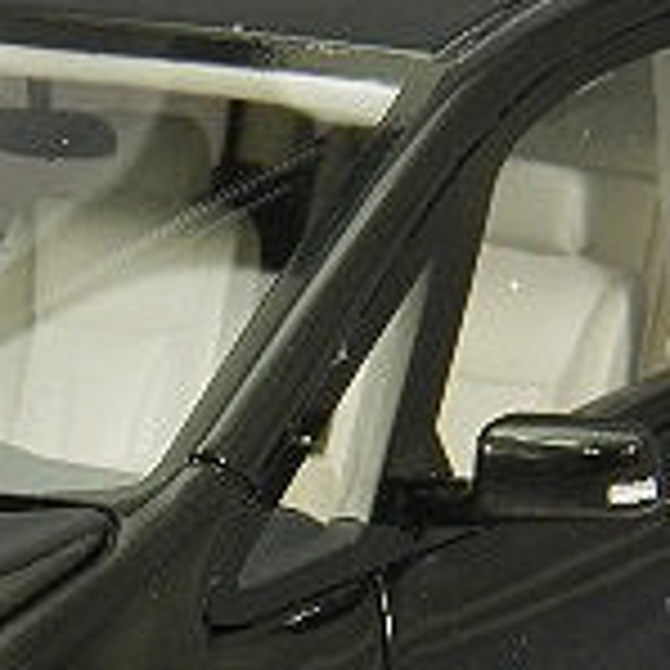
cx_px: 103
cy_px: 551
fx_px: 8956
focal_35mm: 409
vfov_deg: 4.3
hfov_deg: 4.3
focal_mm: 75
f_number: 32
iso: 400
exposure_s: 1/1.25
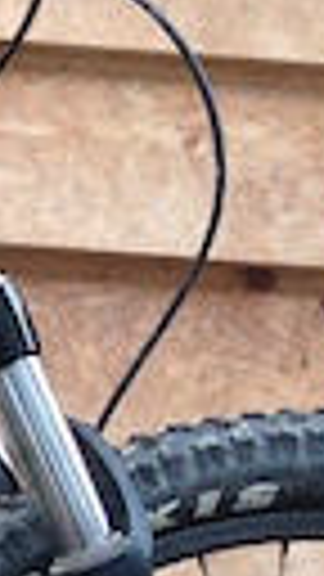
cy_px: 612
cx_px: -724
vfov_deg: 9.5
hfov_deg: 5.1
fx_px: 3421
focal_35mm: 224
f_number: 2.4
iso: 50
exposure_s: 1/140
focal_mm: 4.12
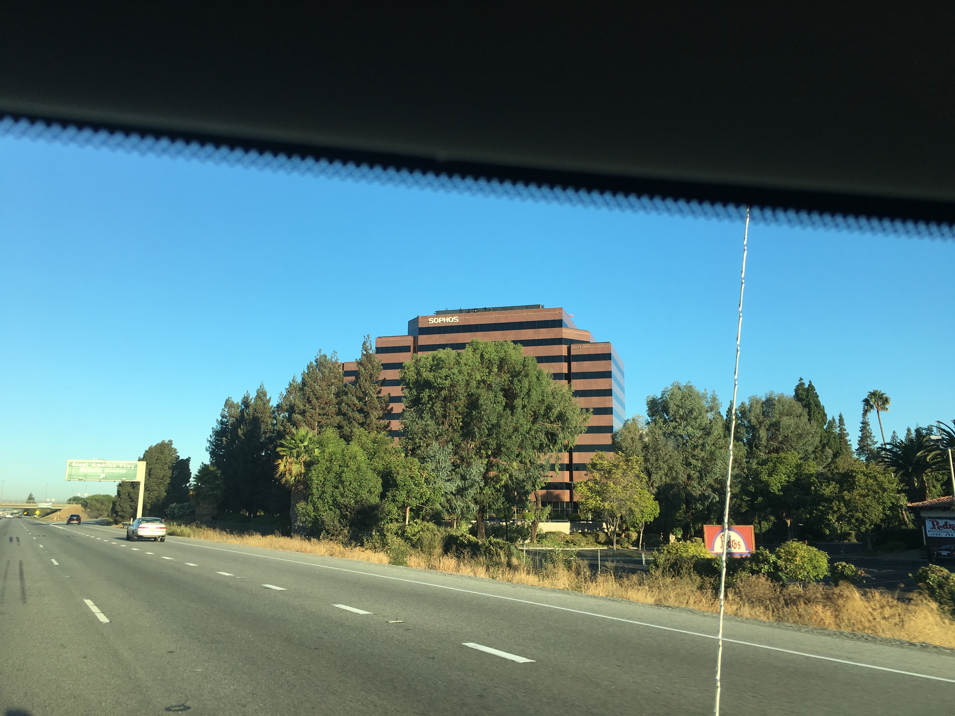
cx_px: 478
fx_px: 800
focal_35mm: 29
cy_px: 358
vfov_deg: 48.2
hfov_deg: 61.7
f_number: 2.2
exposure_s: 1/630
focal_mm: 4.15
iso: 25
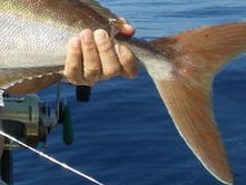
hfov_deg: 12.6
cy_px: -48
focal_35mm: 151
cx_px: -82
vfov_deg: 9.7
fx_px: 1074
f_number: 5.6
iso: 50
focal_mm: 9.3
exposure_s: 1/250
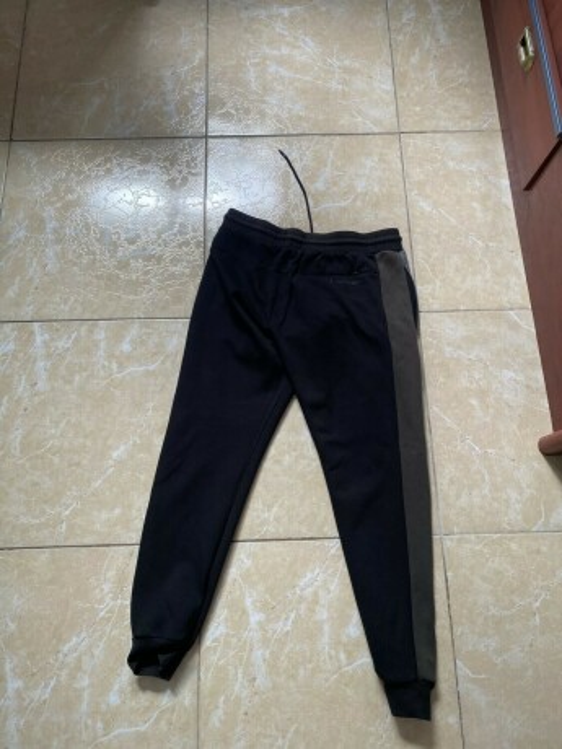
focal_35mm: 26
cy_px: 374
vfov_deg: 67.3
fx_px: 563
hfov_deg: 53.1
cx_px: 281
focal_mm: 4.25
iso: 125
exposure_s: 1/112
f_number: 1.8
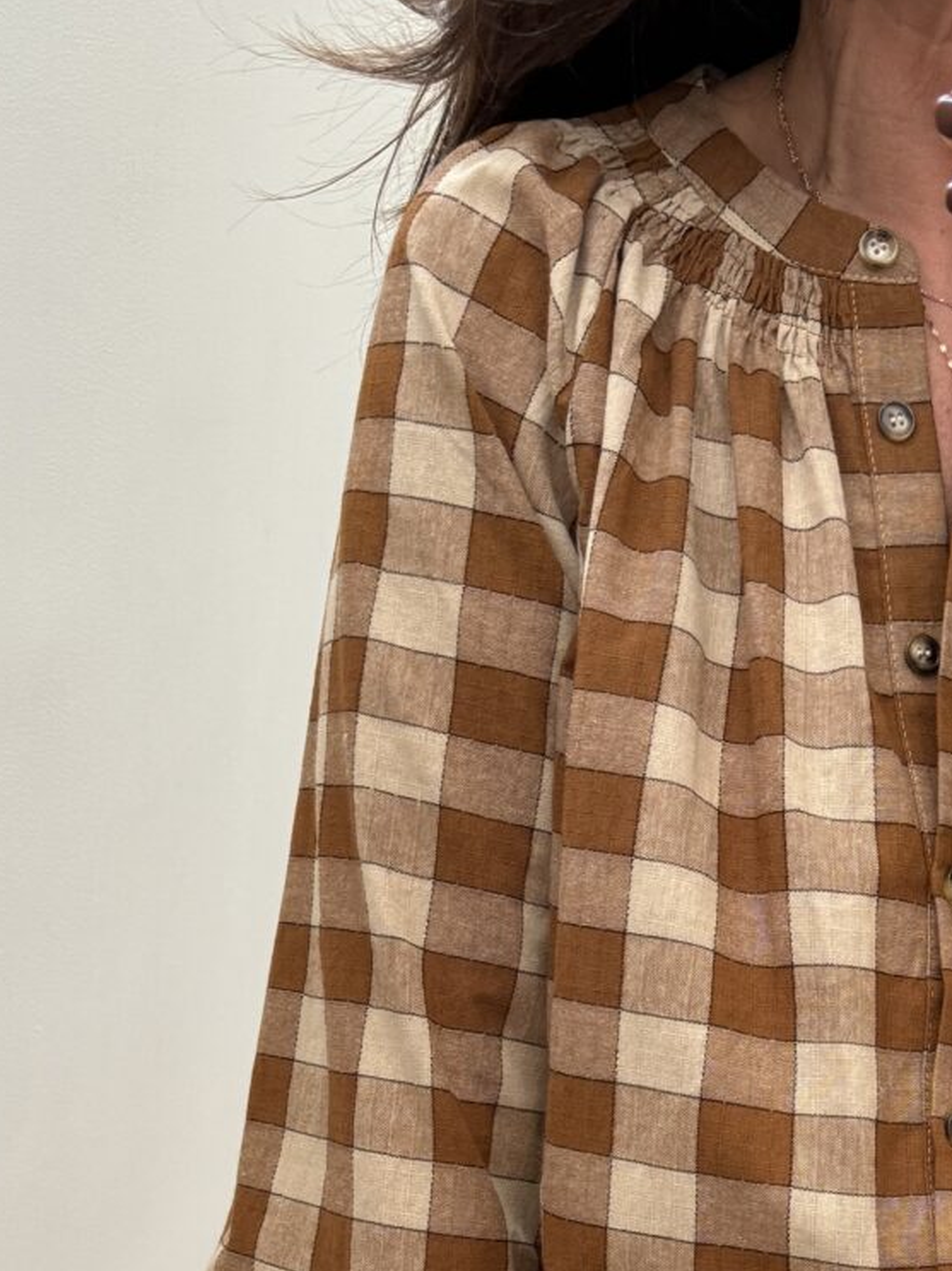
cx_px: 853
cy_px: 1408
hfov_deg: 23.1
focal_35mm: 62
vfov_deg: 28.3
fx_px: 2274
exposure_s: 1/82
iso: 200
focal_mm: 6.76
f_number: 1.78
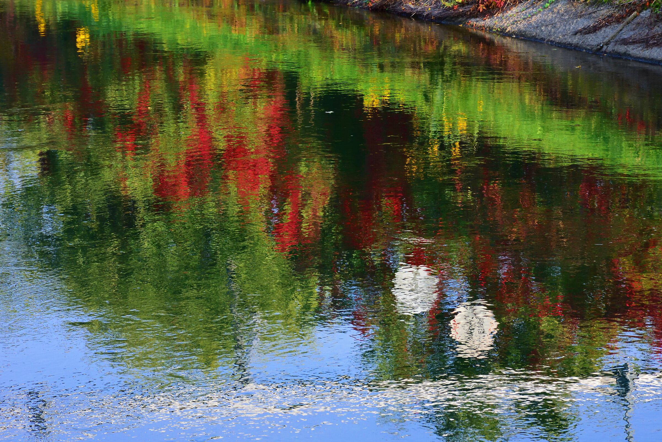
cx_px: 331
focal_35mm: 135
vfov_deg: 10.2
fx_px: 2482
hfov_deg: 15.2
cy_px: 221
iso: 1000
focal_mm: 90
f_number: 11
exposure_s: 1/250
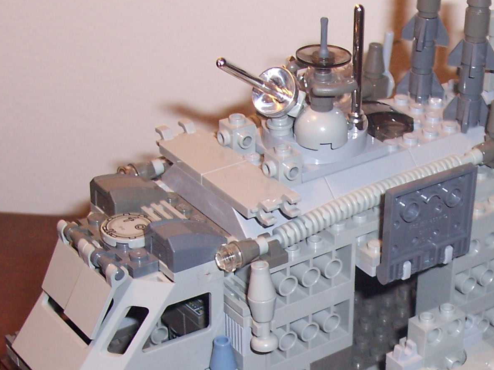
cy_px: 344
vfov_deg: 17.7
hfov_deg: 23.3
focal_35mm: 82
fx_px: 1170
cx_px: 425
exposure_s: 1/60
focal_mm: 7
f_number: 3
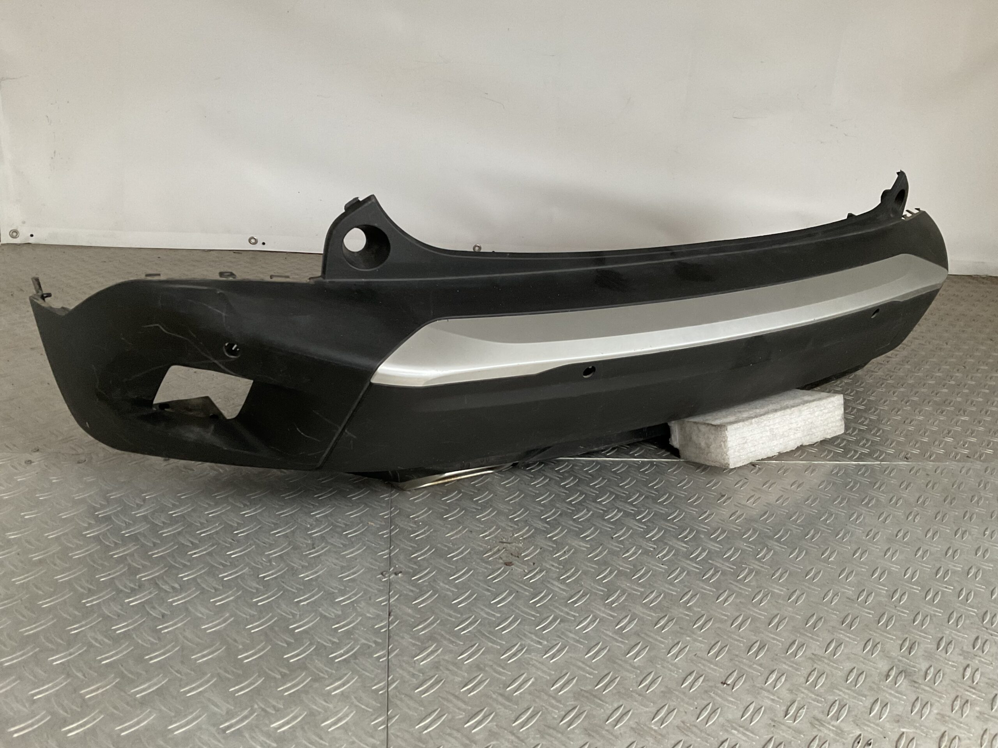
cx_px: 499
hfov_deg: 61.7
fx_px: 836
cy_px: 374
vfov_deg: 48.2
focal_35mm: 29
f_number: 1.8
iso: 160
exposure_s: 1/50
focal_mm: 3
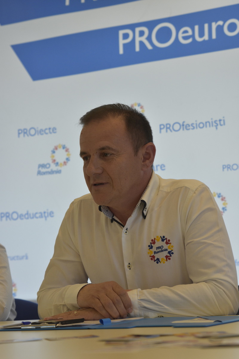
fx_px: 1046
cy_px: 180
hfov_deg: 13.0
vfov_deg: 19.5
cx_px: 120
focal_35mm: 105
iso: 800
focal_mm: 70
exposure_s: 1/80
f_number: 4.5
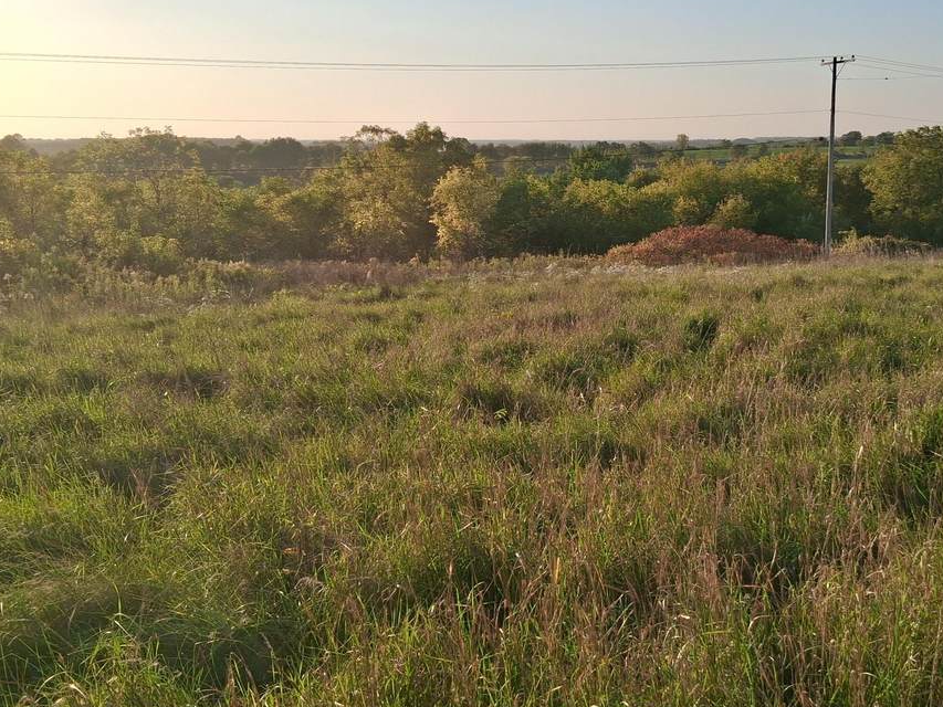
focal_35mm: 39
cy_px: 327
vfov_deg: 36.8
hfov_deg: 47.6
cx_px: 566
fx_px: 1063
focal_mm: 3.98
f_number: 1.8
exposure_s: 1/880
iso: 25
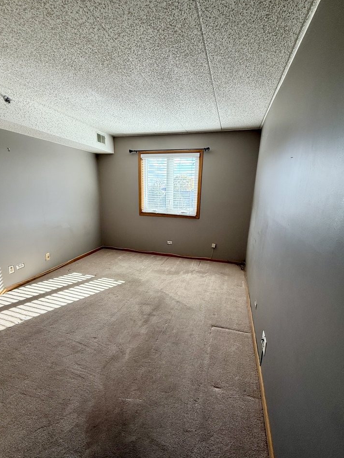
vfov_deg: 94.3
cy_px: 248
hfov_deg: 78.1
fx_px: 212
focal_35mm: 16
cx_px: 168
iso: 125
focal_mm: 2.22
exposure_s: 1/120
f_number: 2.2
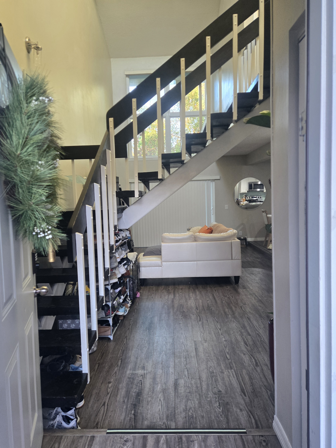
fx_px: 298
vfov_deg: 73.9
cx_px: 168
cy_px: 224
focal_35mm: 23
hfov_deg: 58.9
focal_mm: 5.4
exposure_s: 1/120
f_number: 1.8
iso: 250
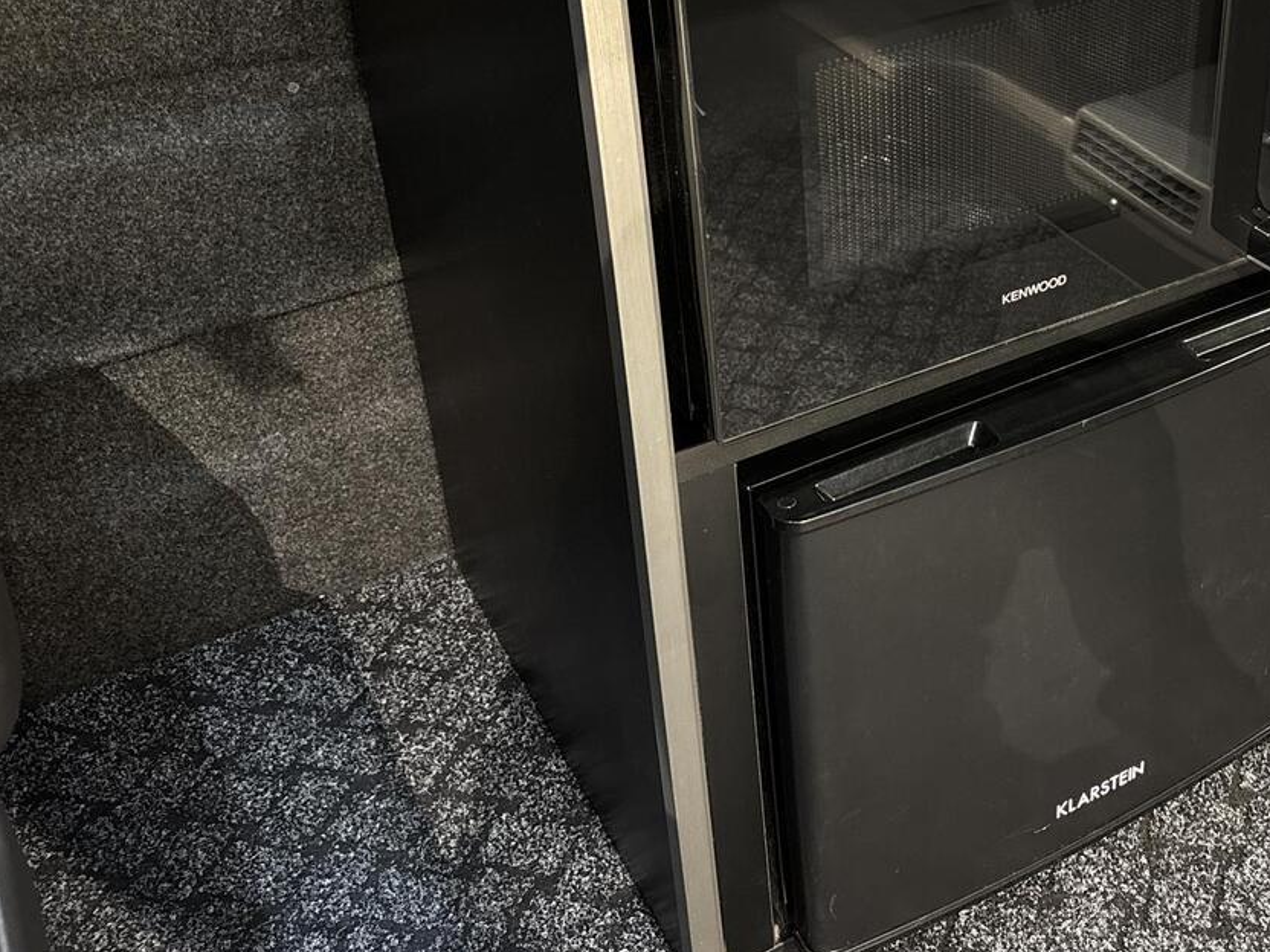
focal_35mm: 45
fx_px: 1651
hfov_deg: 41.1
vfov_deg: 31.5
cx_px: 922
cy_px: 207
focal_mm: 5.96
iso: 1000
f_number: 1.6
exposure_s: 1/30
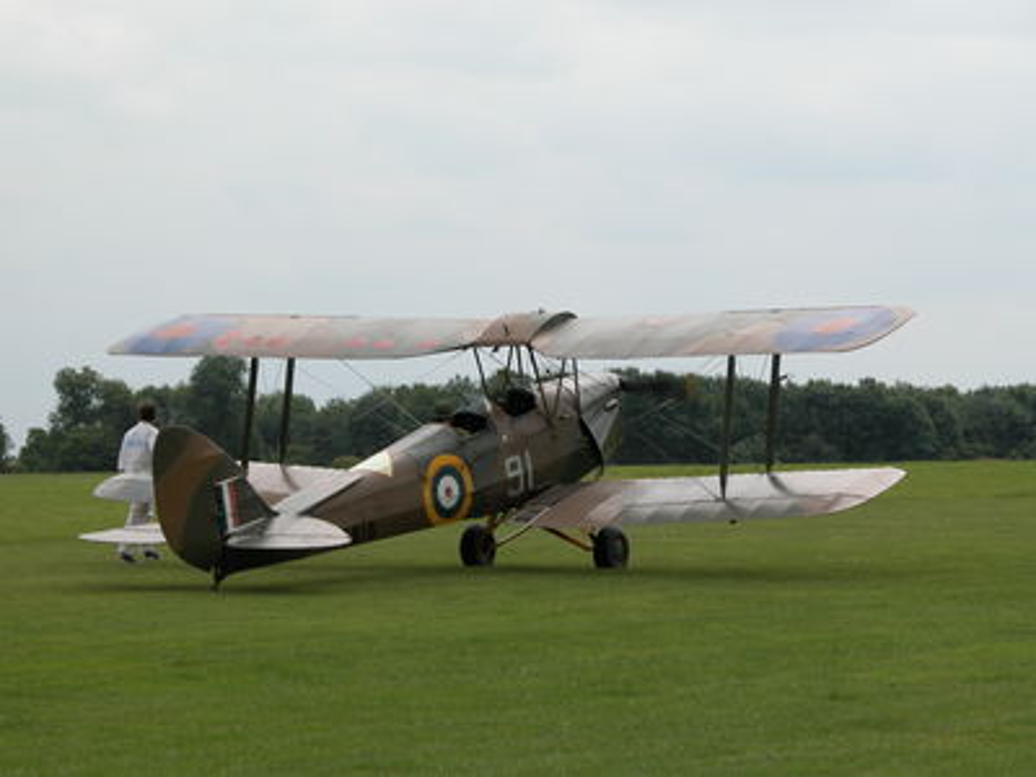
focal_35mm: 136
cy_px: 388
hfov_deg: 14.5
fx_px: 4070
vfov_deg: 10.9
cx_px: 518
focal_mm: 34.7
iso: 100
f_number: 6.1
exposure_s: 1/406
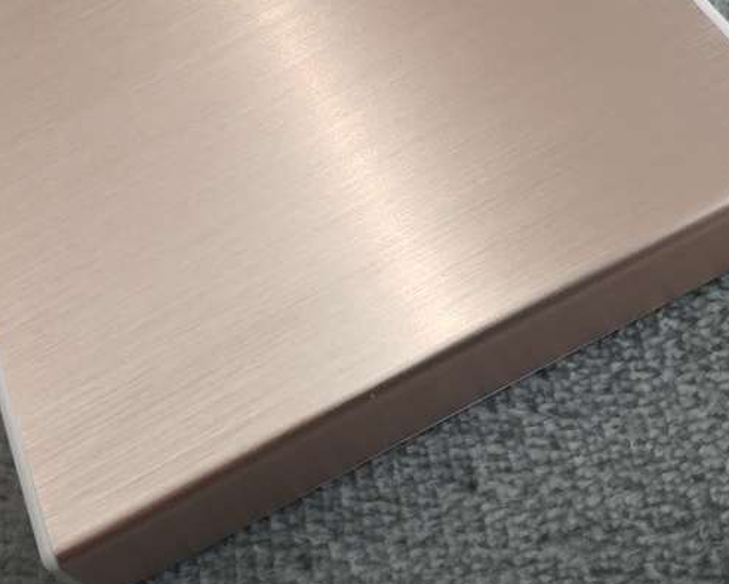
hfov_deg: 29.1
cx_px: 319
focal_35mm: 65
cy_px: 178
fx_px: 1403
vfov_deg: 23.4
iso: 183
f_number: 2
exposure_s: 1/25
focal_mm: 4.5
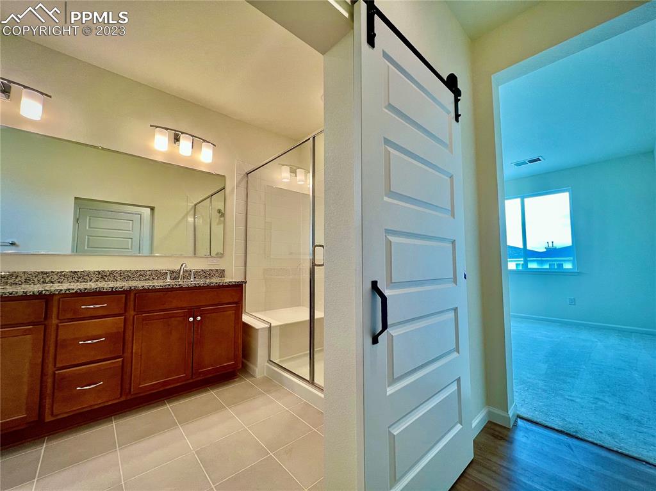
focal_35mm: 13
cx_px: 328
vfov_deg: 89.9
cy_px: 246
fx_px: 246
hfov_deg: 106.2
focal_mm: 1.57
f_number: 1.8
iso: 80
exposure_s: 1/120
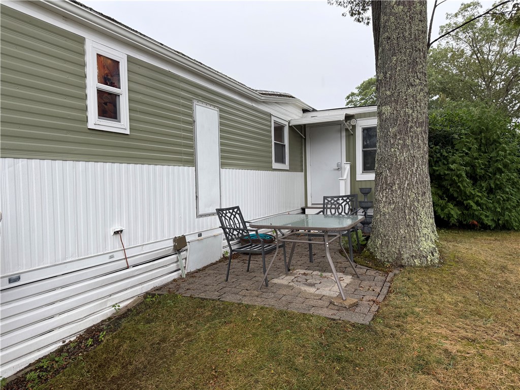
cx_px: 260
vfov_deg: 56.8
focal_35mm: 24
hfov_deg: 71.6
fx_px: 361
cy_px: 195
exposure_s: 1/167
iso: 125
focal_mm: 6.76
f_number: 1.78
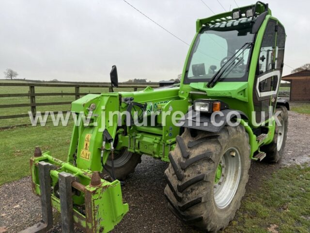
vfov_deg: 56.8
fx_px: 215
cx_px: 155
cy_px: 116
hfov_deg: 71.6
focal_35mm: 24
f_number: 1.78
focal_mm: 6.76
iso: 64
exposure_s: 1/265
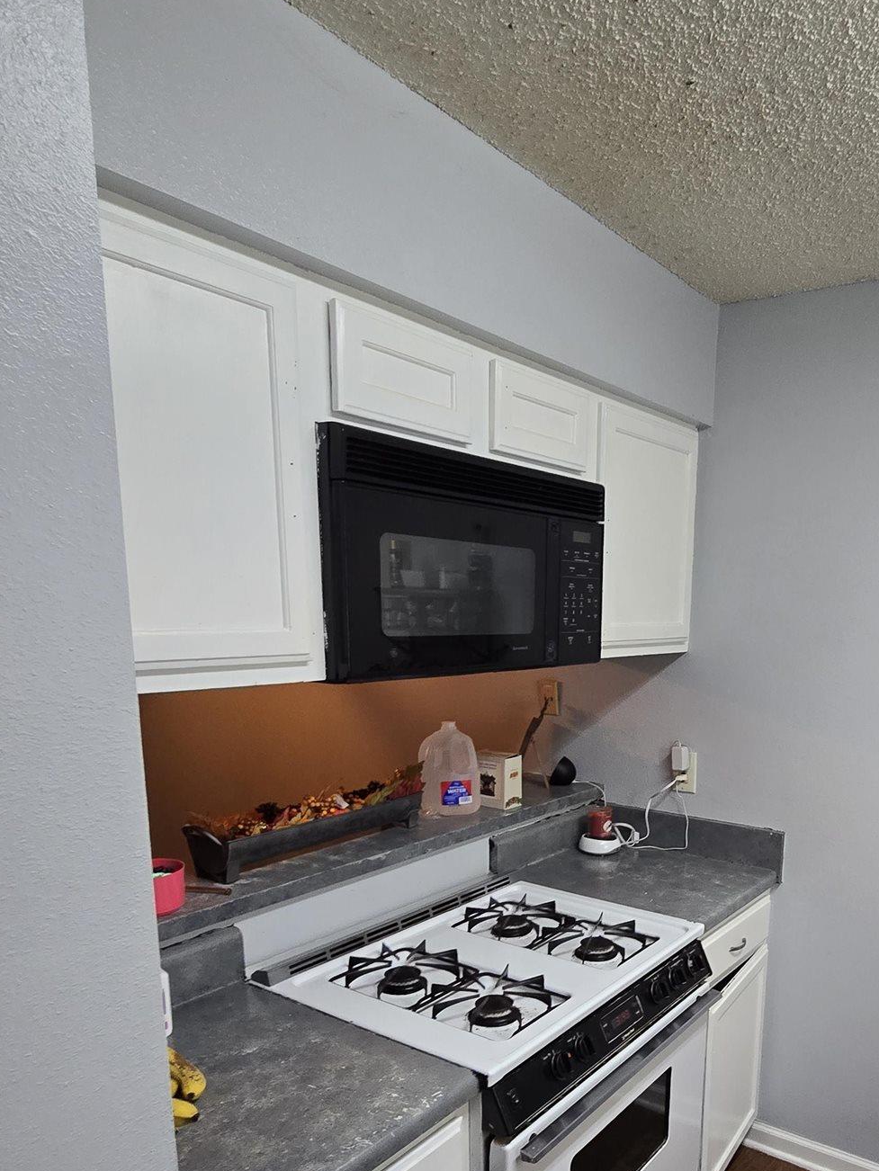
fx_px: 778
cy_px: 781
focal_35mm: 23
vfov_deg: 71.7
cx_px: 626
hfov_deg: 56.8
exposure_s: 1/60
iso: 200
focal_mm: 2.2
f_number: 2.2
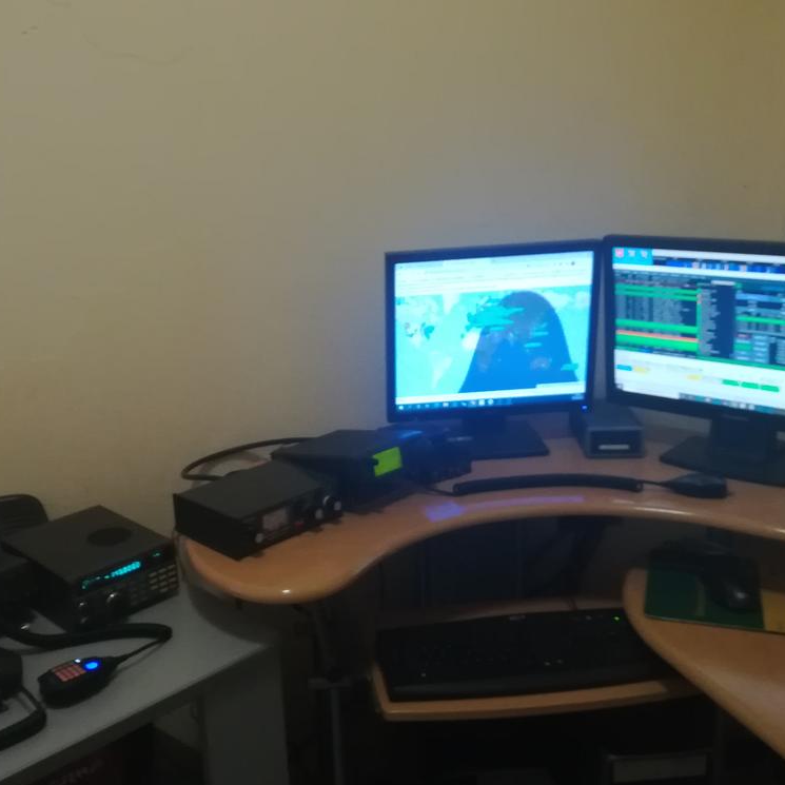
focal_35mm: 37
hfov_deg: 44.5
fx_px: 949
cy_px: 373
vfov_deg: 44.9
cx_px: 282
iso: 400
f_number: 2.2
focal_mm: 3.83
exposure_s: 1/25
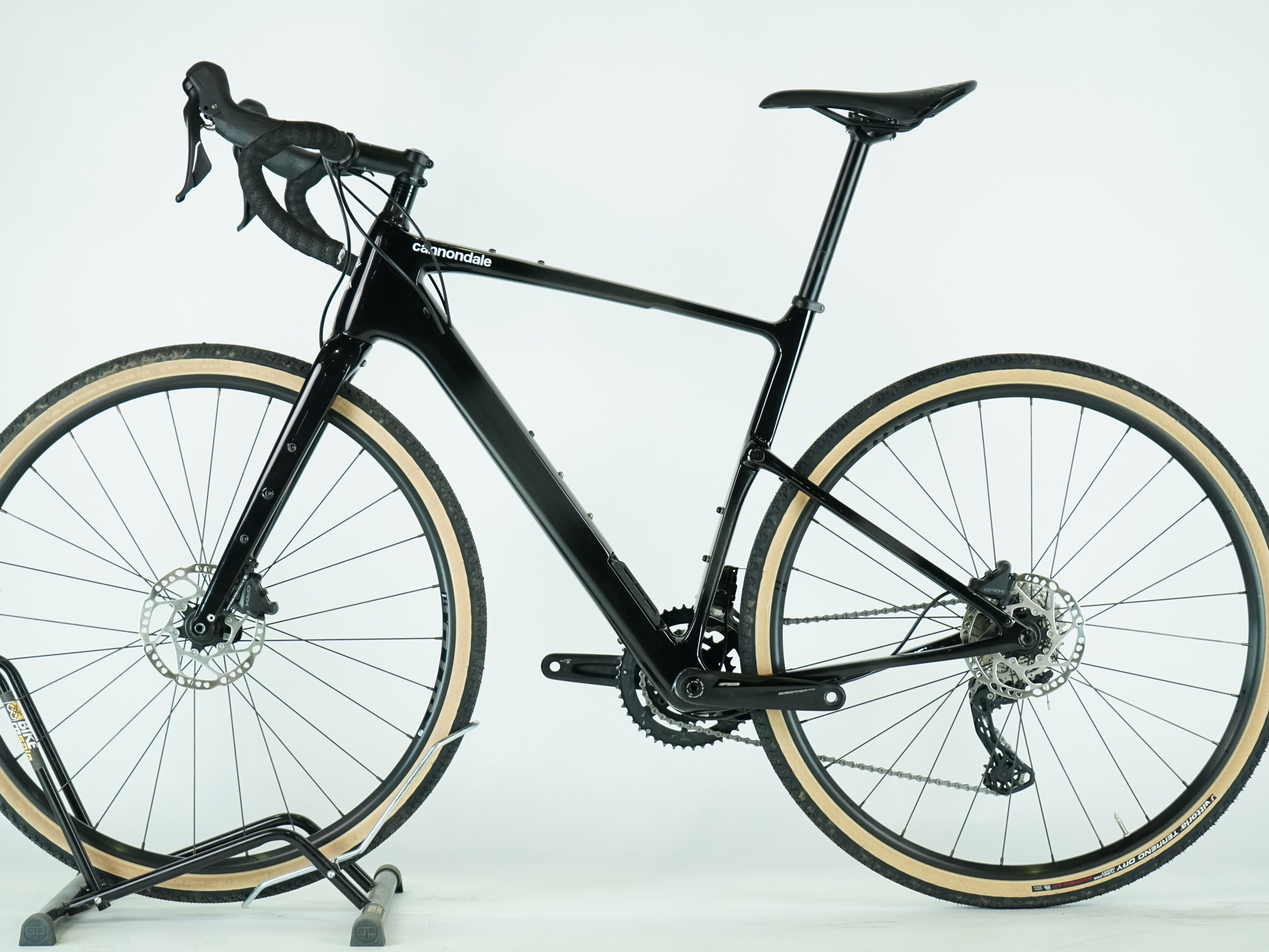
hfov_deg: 25.7
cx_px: 599
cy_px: 477
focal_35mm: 76
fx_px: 2786
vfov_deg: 19.4
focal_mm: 70
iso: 2000
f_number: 5.6
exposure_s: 1/200
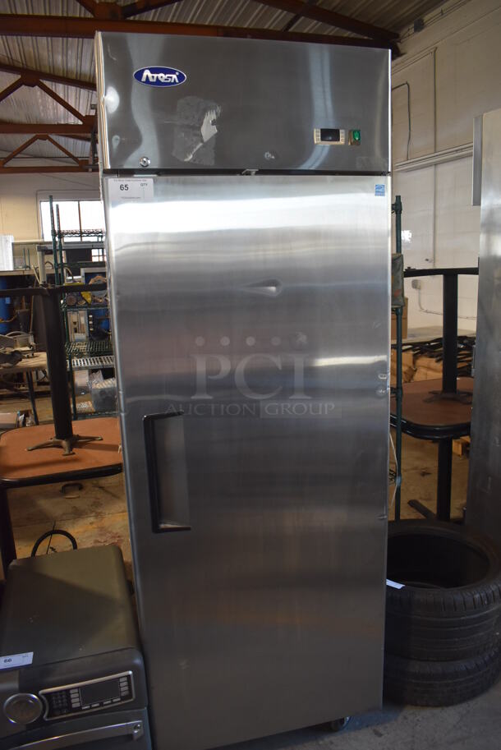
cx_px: 250
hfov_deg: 48.0
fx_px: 563
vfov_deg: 67.3
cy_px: 375
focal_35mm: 27
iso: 1000
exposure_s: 1/125
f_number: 3.5
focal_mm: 18
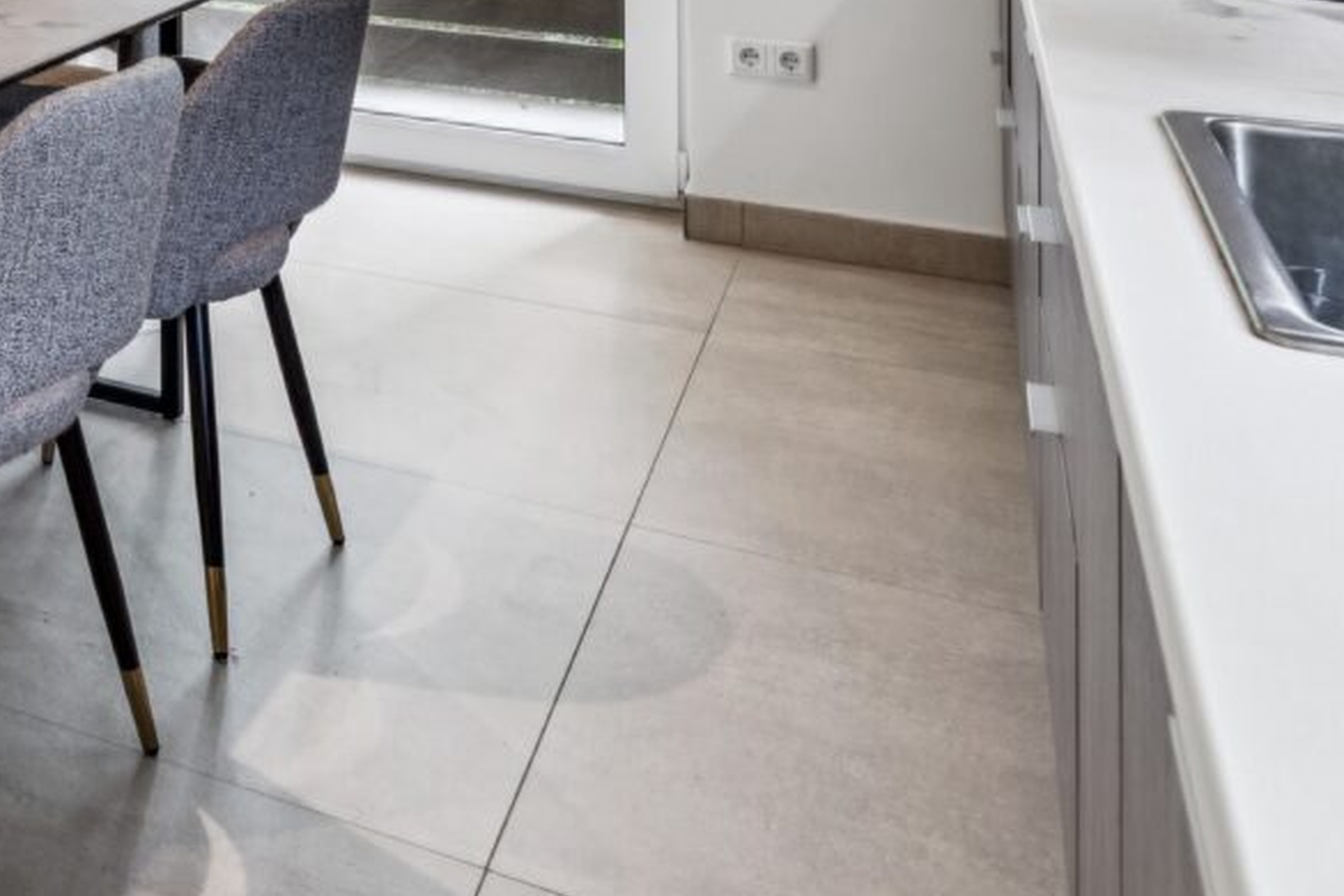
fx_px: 1829
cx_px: -489
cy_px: -323
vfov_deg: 23.7
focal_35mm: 49
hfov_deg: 30.1
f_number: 8
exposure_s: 1/2.5
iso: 100
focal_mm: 14
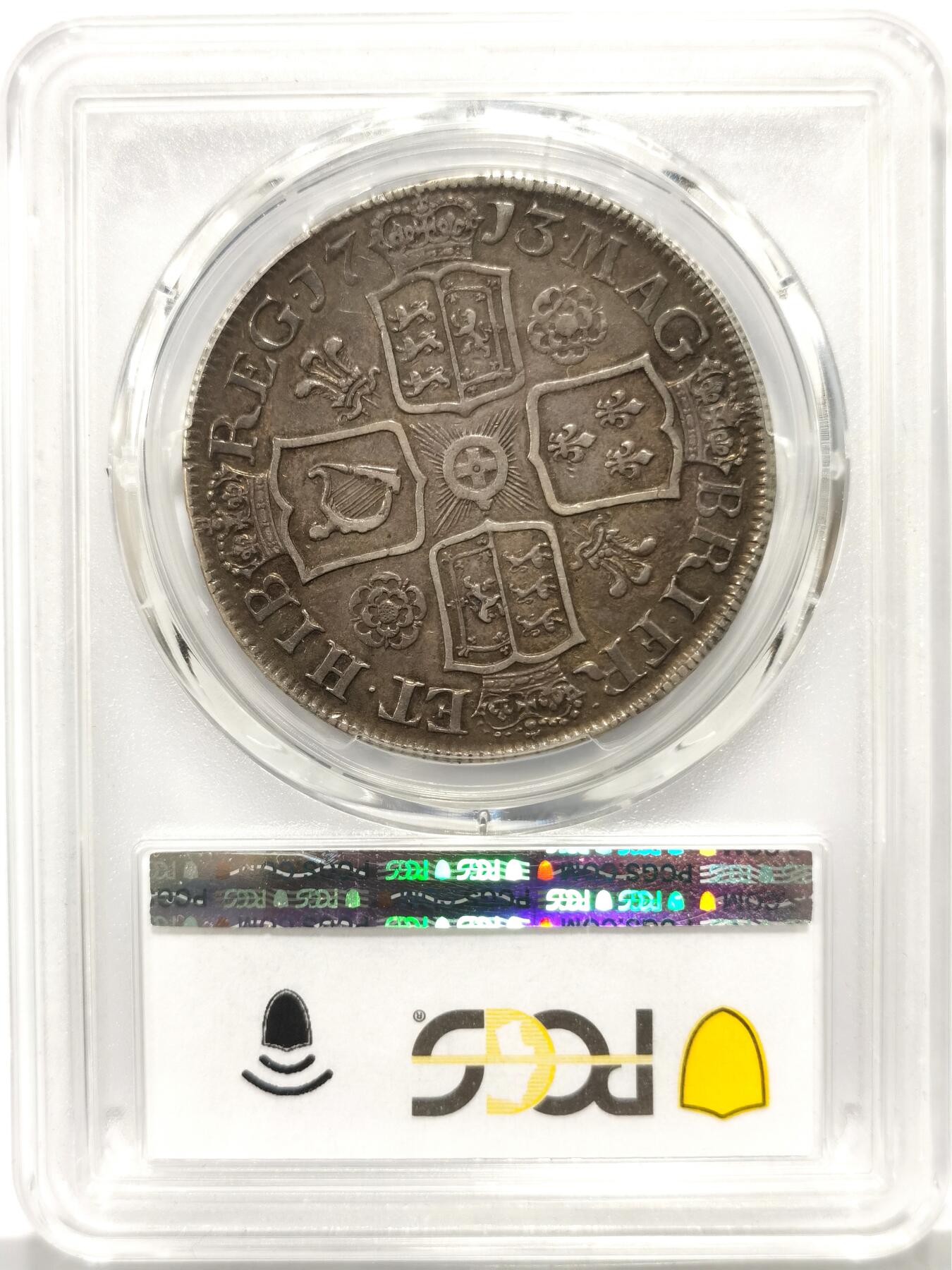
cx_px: 476
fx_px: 1980
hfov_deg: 27.0
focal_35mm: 54
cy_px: 635
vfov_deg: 35.5
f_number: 16
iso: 200
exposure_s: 1/100
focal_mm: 5.56
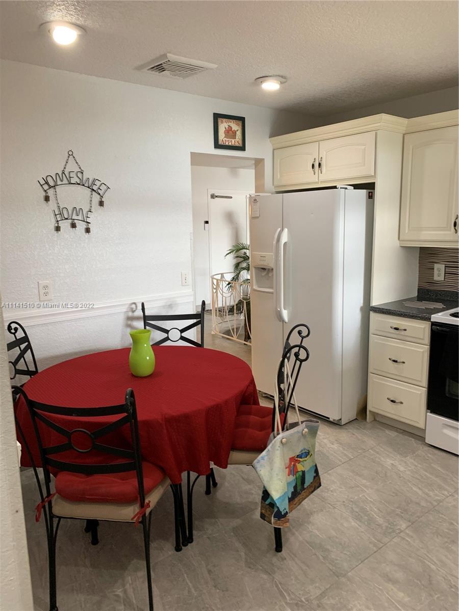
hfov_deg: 53.1
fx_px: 460
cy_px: 306
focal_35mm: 26
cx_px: 230
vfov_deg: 67.3
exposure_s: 1/60
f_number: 1.8
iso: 100
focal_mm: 4.25
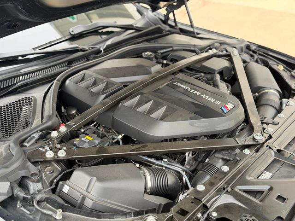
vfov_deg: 30.3
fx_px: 409
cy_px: 110
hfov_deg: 39.7
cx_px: 148
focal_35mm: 48
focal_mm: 6.76
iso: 80
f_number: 1.78
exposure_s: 1/266
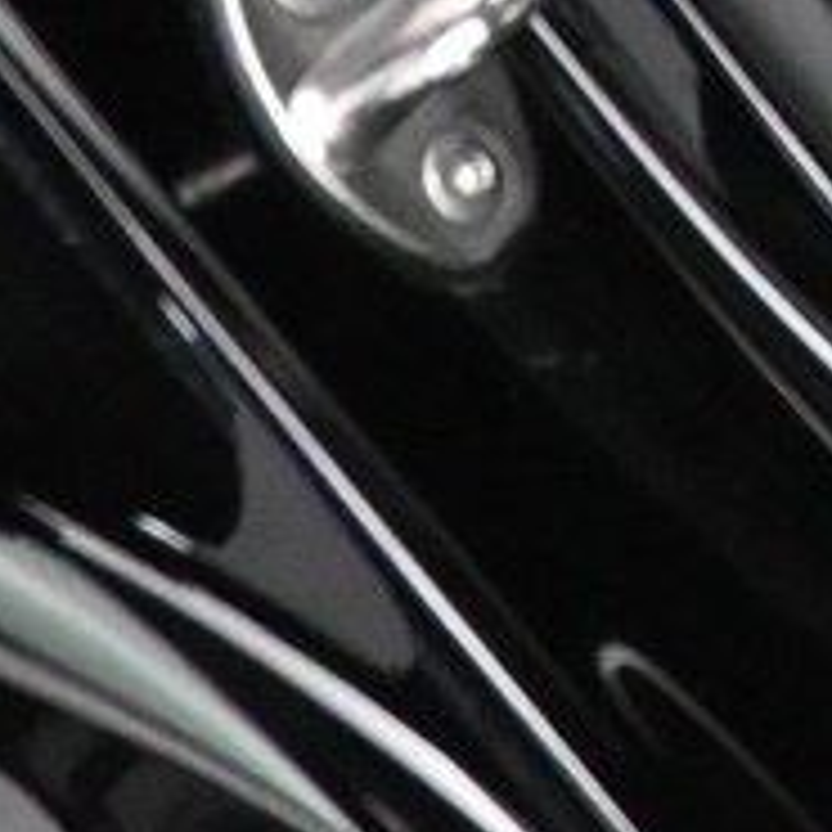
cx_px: 2325
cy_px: -1327
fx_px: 4867
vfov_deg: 8.7
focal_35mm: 179
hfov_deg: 8.5
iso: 7200
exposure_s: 1/60
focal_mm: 16
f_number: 3.5
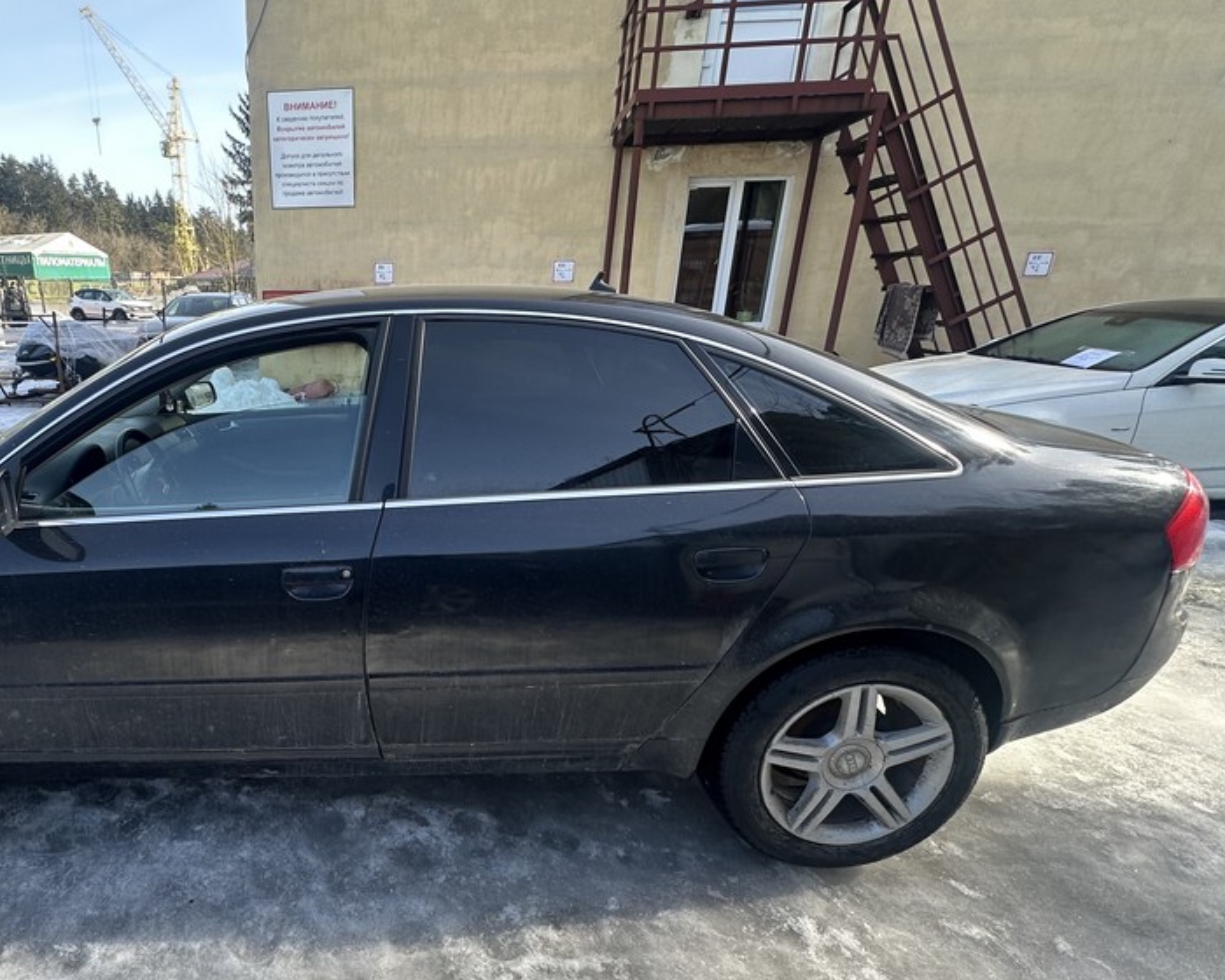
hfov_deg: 76.7
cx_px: 369
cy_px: 546
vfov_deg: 67.9
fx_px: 725
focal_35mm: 20
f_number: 2.2
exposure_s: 1/209
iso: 40
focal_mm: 2.22
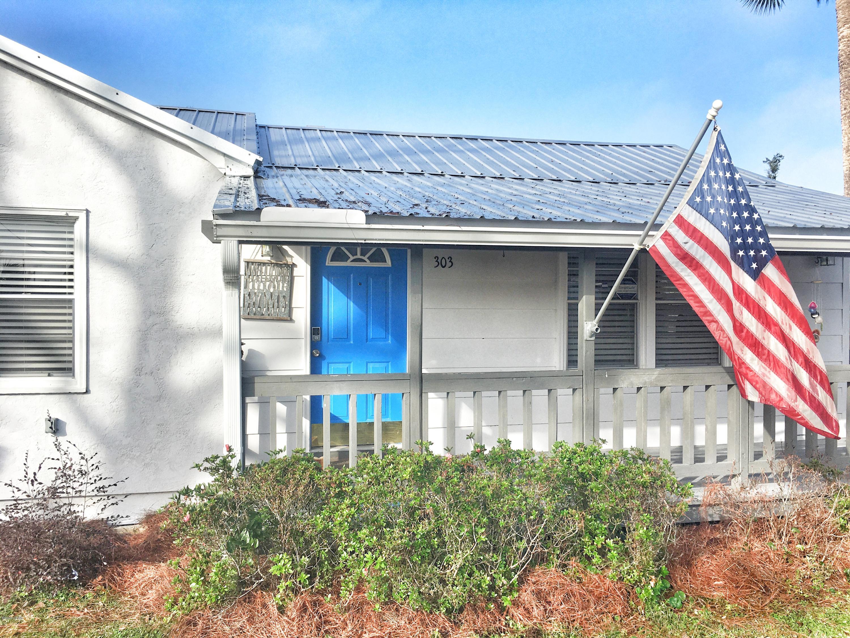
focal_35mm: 29
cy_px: 319
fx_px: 712
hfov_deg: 61.7
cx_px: 425
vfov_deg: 48.2
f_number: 2.2
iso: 25
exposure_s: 1/1479
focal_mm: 4.15
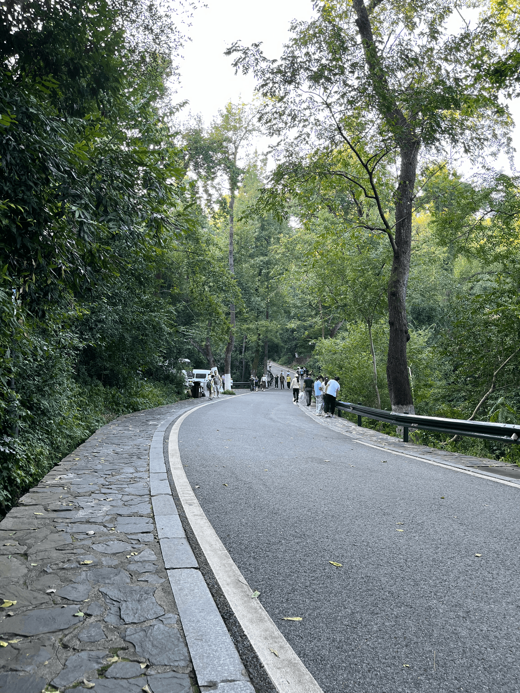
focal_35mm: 26
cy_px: 346
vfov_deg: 67.3
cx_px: 260
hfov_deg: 53.1
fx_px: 521
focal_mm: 5.1
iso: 80
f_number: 1.6
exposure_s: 1/121
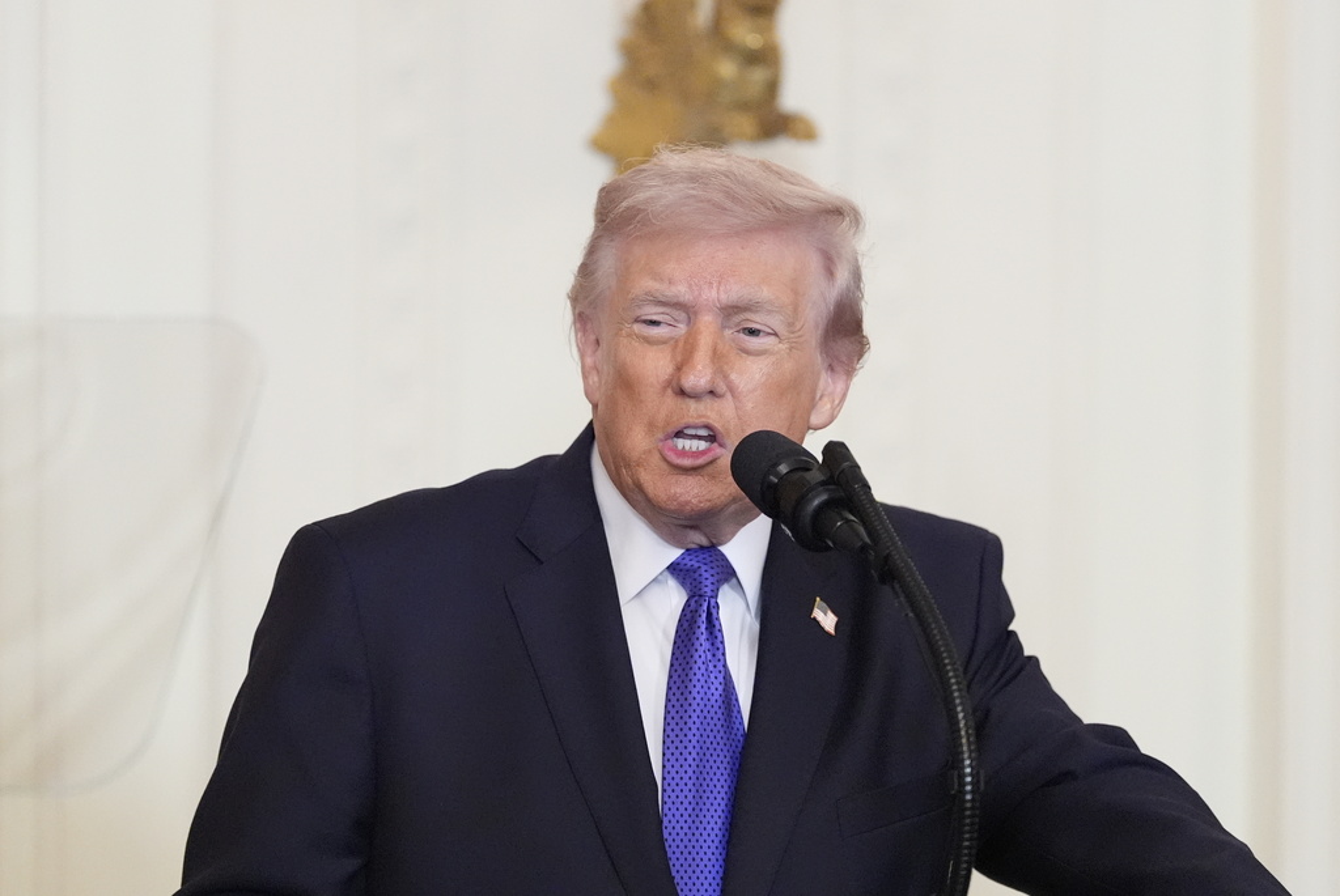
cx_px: 670
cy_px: 448
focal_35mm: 300
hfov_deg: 6.9
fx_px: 11178
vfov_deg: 4.6
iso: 6400
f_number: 2.8
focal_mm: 200
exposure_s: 1/320
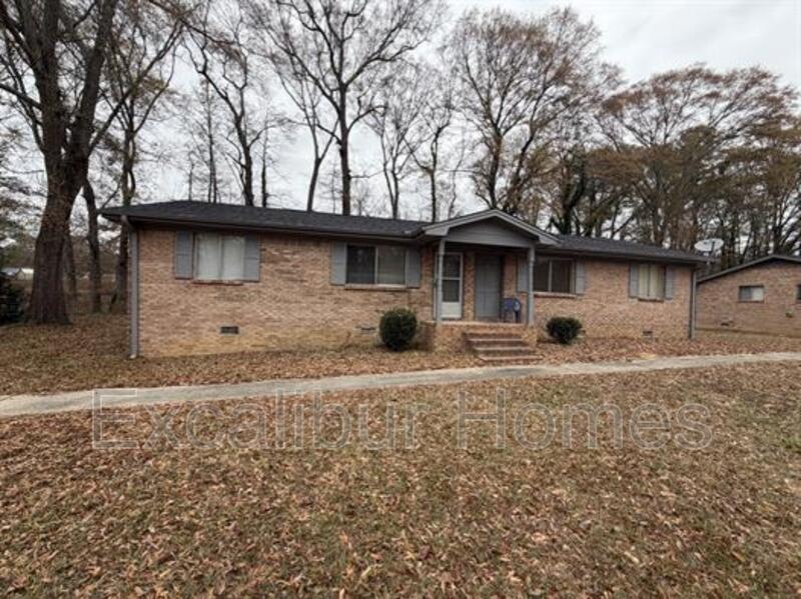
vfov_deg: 85.6
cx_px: 400
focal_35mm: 14
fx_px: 324
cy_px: 300
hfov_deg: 102.1
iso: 50
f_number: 2.2
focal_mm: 2.22
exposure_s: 1/502
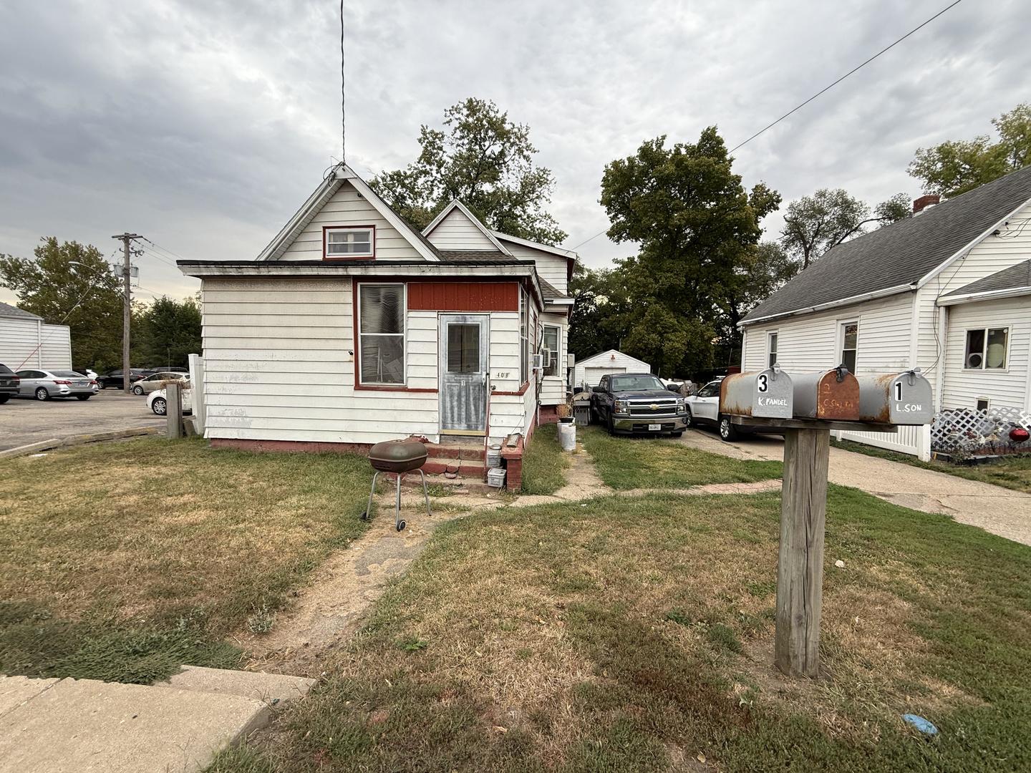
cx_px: 516
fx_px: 417
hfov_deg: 102.1
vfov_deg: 85.7
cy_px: 386
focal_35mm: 14
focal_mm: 2.22
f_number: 2.2
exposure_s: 1/251
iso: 50
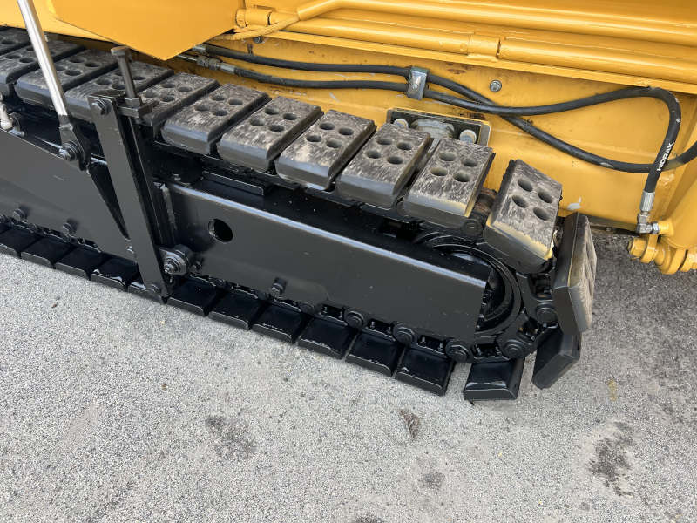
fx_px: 524
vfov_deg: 53.1
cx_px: 348
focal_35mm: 26
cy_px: 262
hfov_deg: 67.3
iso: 40
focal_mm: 5.7
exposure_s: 1/246
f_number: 1.5
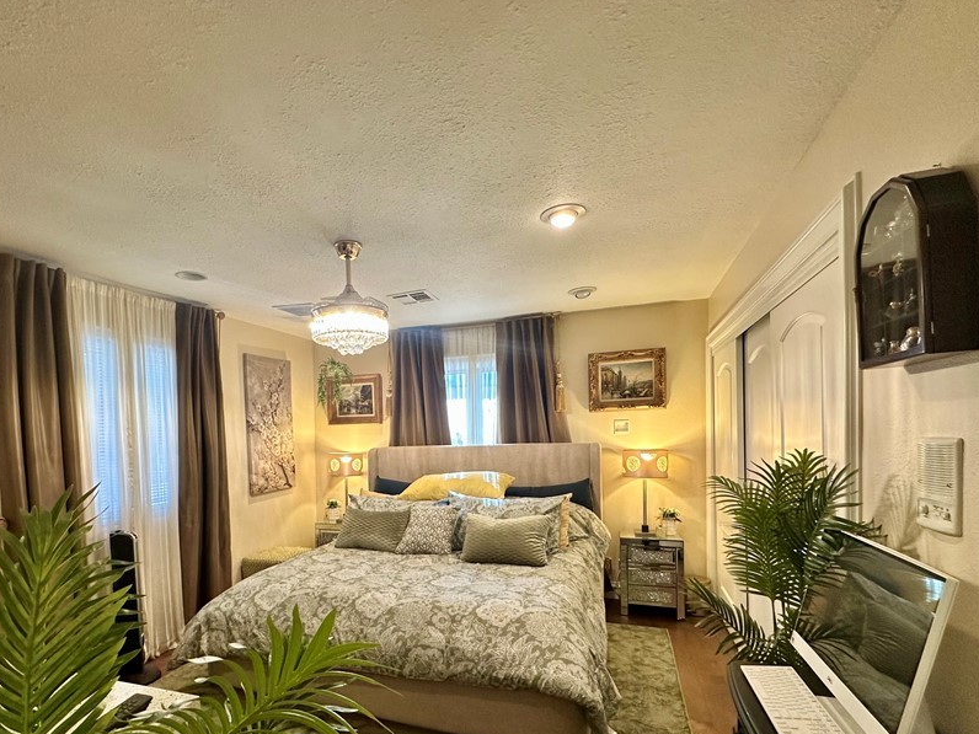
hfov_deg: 87.2
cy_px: 448
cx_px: 421
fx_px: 509
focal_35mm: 18
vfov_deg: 70.7
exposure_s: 1/120
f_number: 2.2
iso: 200
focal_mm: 2.22
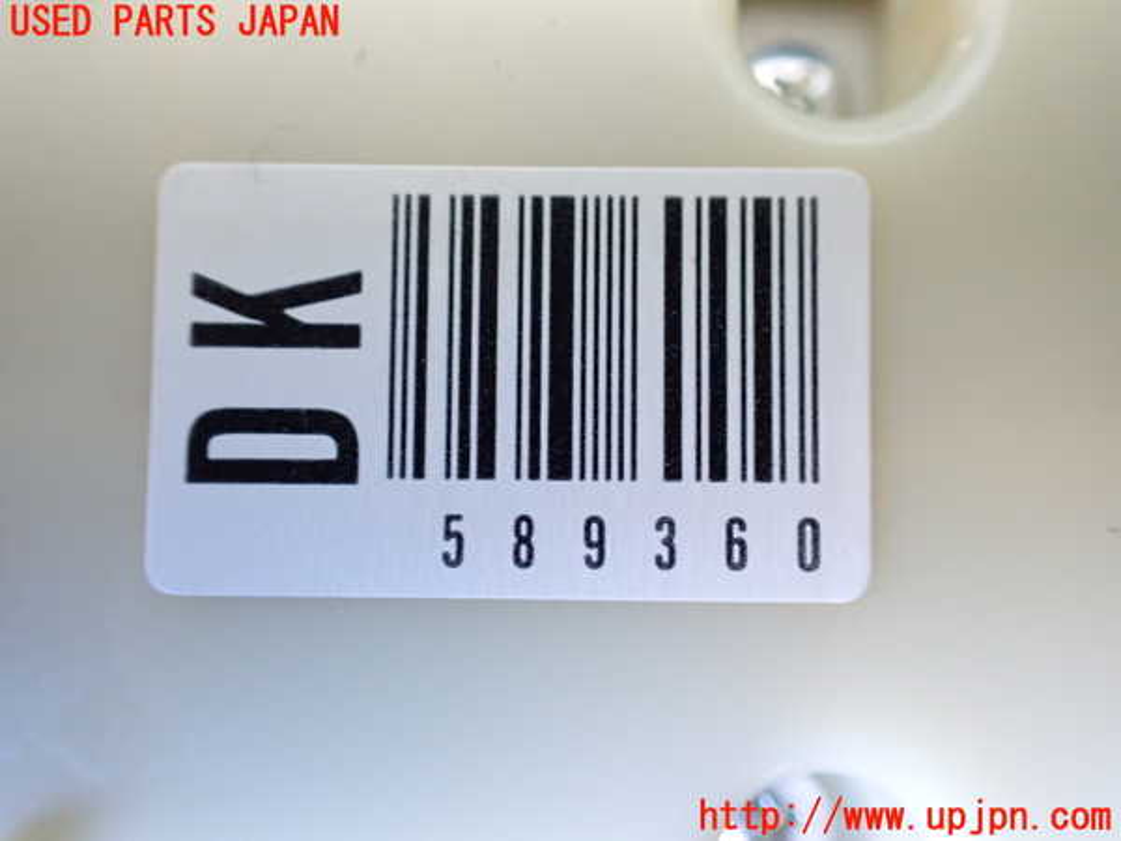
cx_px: 560
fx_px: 972
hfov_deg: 60.0
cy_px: 420
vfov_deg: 46.8
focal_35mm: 30
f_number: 2.3
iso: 800
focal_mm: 5.4
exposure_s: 1/40
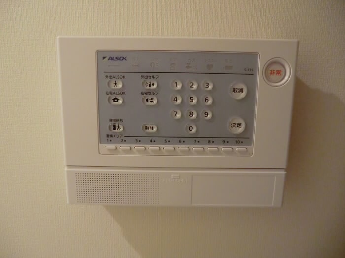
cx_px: 172
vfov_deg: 56.8
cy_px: 129
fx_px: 239
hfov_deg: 71.6
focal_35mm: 24
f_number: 3.2
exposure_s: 1/25
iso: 800
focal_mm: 4.3
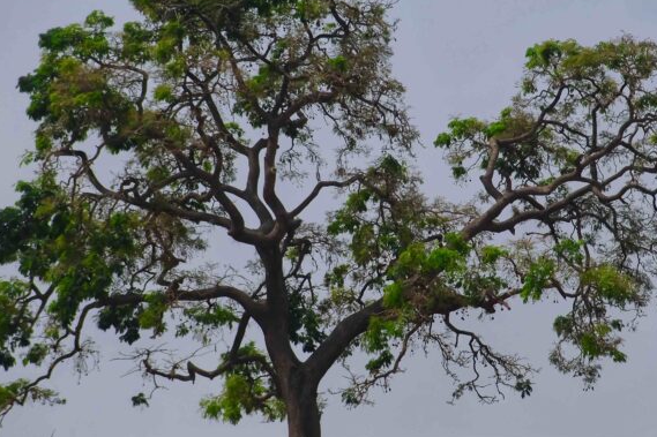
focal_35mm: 216
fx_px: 3941
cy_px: 191
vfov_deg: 6.4
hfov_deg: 9.5
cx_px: 383
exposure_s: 1/6400
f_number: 2.8
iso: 320
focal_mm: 80
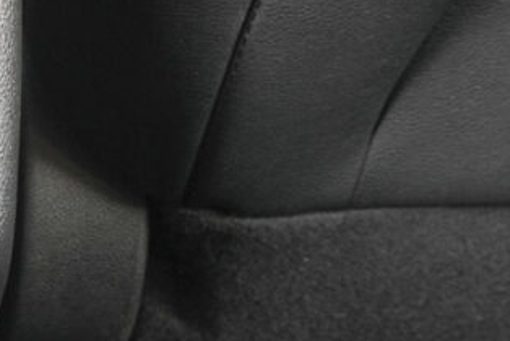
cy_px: 376
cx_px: -283
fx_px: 1432
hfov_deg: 17.8
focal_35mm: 101
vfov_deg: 13.3
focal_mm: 20.9
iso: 2000
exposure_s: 1/20
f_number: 9
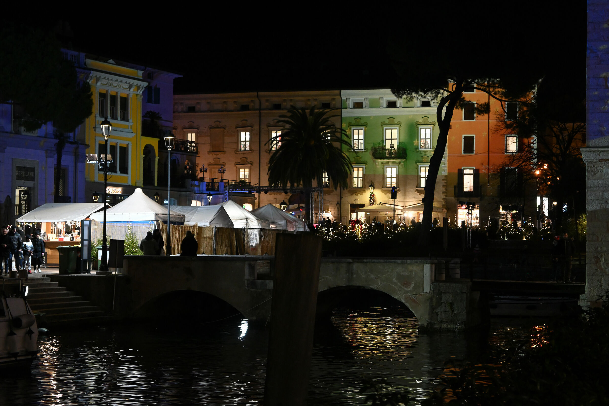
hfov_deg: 27.0
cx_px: 304
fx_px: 1269
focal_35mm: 75
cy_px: 203
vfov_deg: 18.2
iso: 2200
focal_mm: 50
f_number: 6.3
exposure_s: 1/25
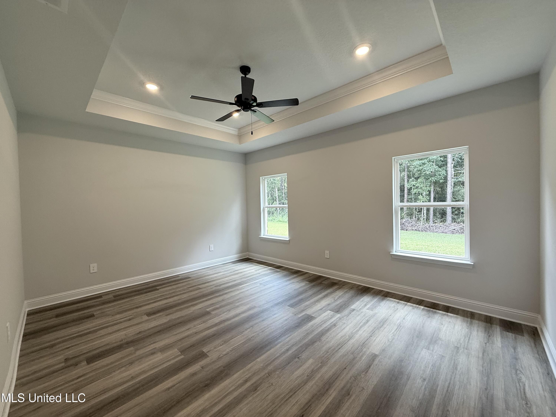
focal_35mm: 14
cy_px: 208
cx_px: 278
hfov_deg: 102.1
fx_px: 225
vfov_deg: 85.7
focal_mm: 2.22
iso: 125
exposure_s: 1/120
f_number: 2.2
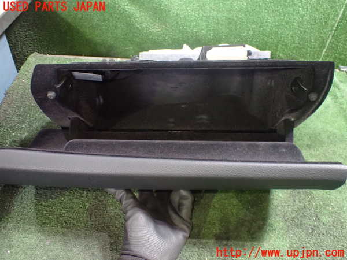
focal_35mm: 30
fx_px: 301
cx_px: 174
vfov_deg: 46.8
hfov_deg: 60.0
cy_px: 130
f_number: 2.3
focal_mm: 5.4
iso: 1250
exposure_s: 1/30
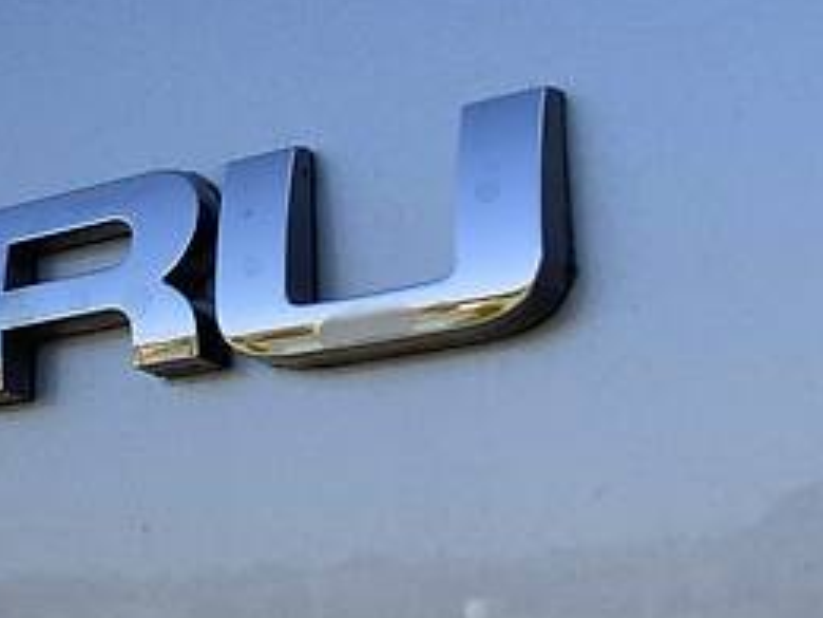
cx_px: -32
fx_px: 1902
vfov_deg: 18.4
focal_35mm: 80
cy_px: 418
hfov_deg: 23.2
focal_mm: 4.2
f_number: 1.8
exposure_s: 1/1163
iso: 25
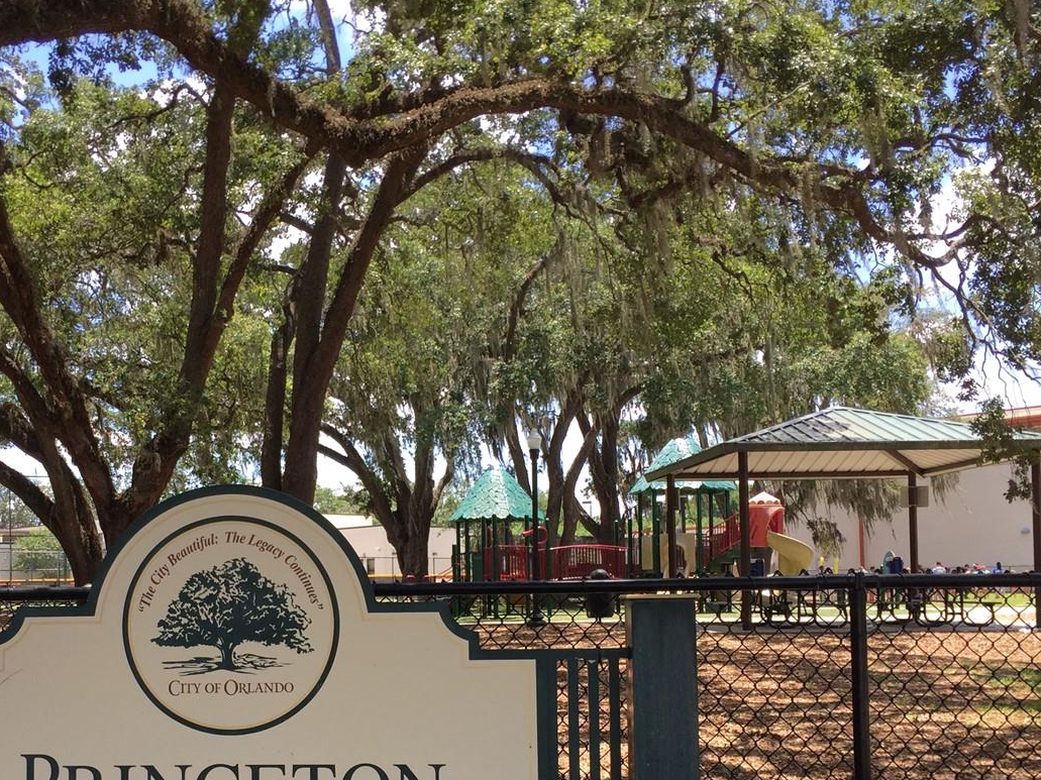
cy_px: 562
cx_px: 378
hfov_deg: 41.7
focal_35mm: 45
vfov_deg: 31.7
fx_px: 1353
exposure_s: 1/581
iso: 32
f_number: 2.2
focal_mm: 4.15
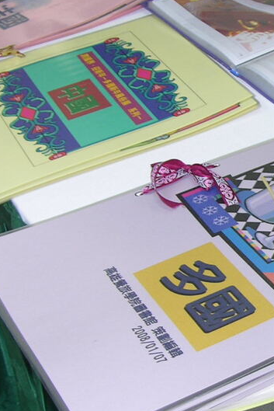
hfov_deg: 12.1
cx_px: 351
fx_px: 1255
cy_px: 227
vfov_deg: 18.6
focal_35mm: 110
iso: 50
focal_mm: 8.9
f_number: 2.8
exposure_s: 1/30
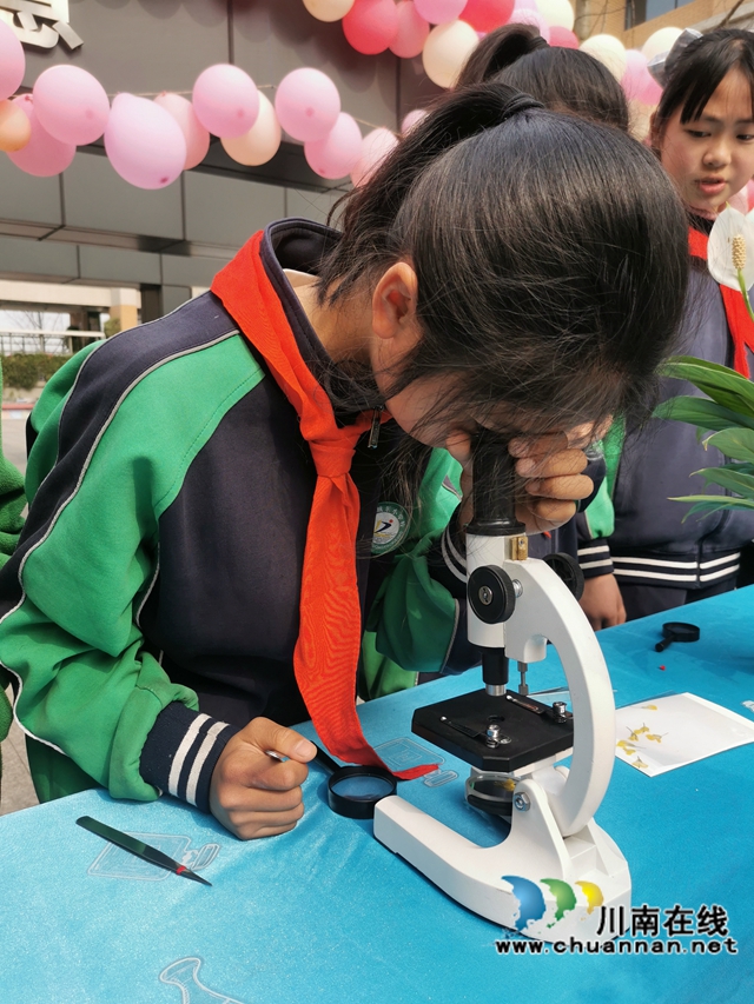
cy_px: 502
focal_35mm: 27
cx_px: 377
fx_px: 784
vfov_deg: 65.3
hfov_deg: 51.4
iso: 50
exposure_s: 1/1205
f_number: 1.8
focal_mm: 5.58
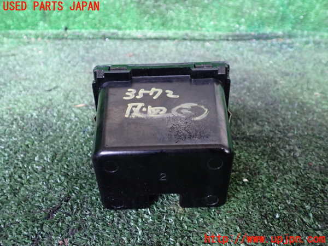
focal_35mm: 30
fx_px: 284
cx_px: 164
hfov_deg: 60.0
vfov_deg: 46.8
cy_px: 123
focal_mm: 5.4
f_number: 2.3
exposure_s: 1/20
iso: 800
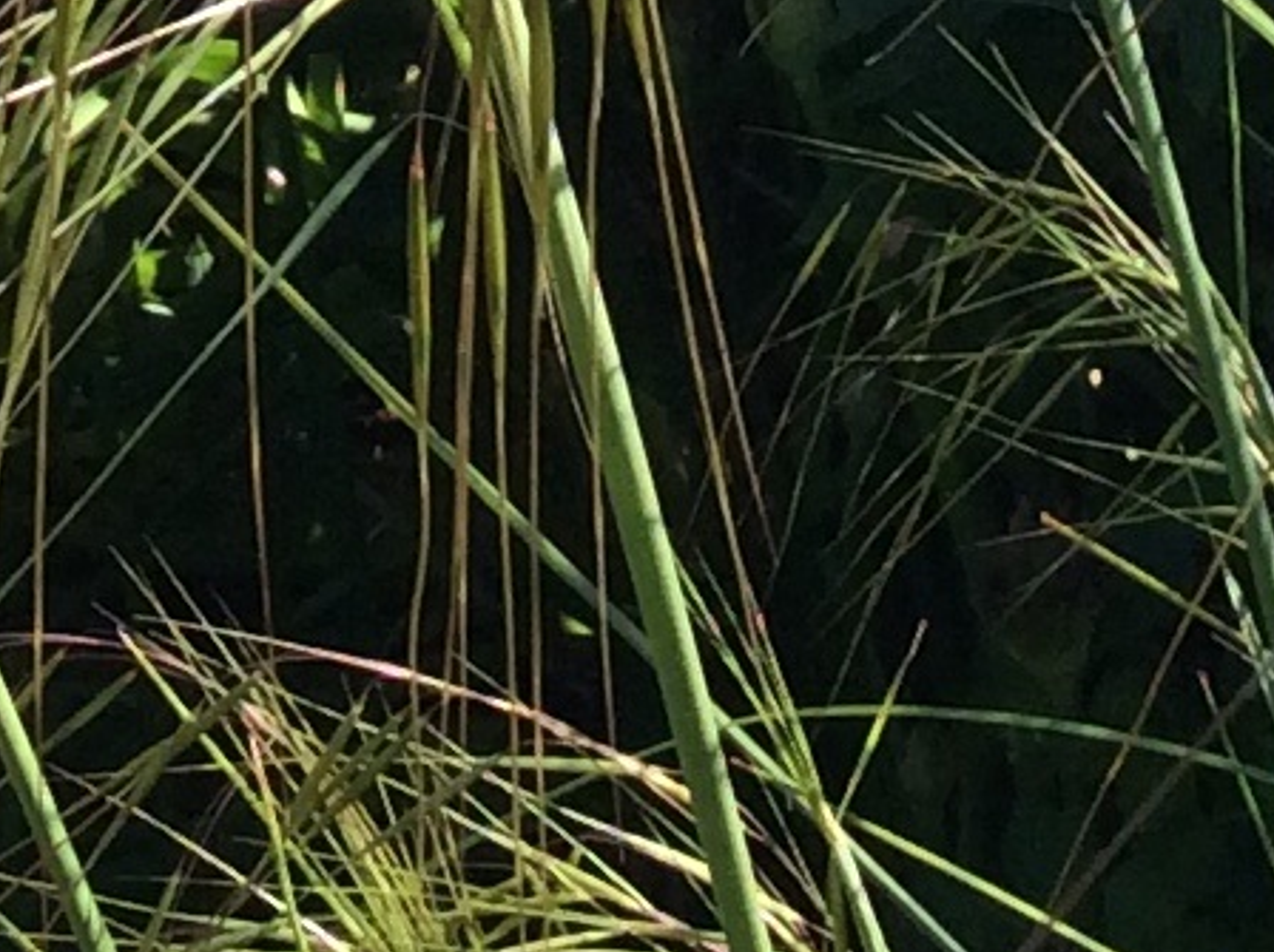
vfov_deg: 7.4
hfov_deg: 10.6
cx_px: 91
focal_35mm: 185
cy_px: -1529
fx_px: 6801
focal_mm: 3.3
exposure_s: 1/817
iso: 32
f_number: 2.4
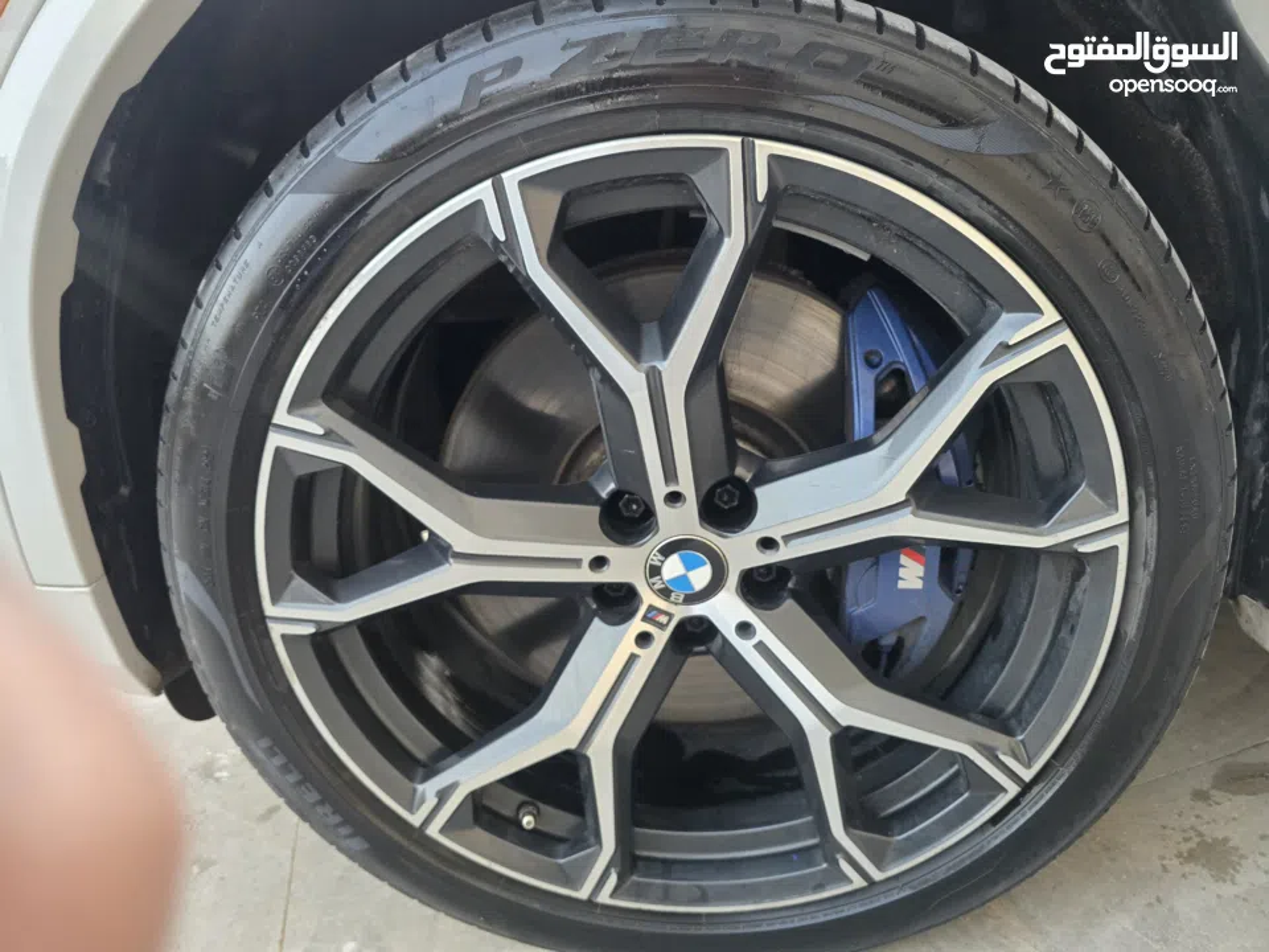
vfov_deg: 58.9
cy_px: 476
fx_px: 843
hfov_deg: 73.9
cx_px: 634
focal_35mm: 23
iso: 800
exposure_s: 1/60
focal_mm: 6.3
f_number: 1.7
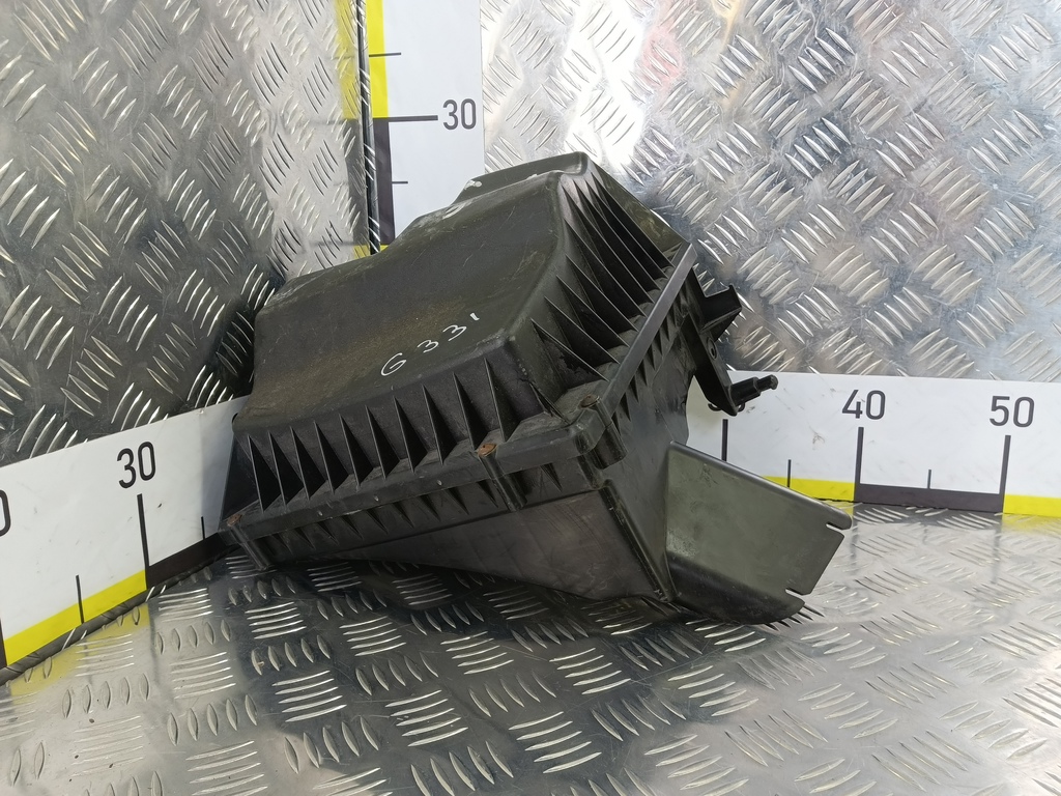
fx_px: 705
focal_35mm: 23
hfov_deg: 73.9
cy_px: 398
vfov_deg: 58.9
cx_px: 530
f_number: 1.6
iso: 147
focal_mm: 4.11
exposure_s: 1/50
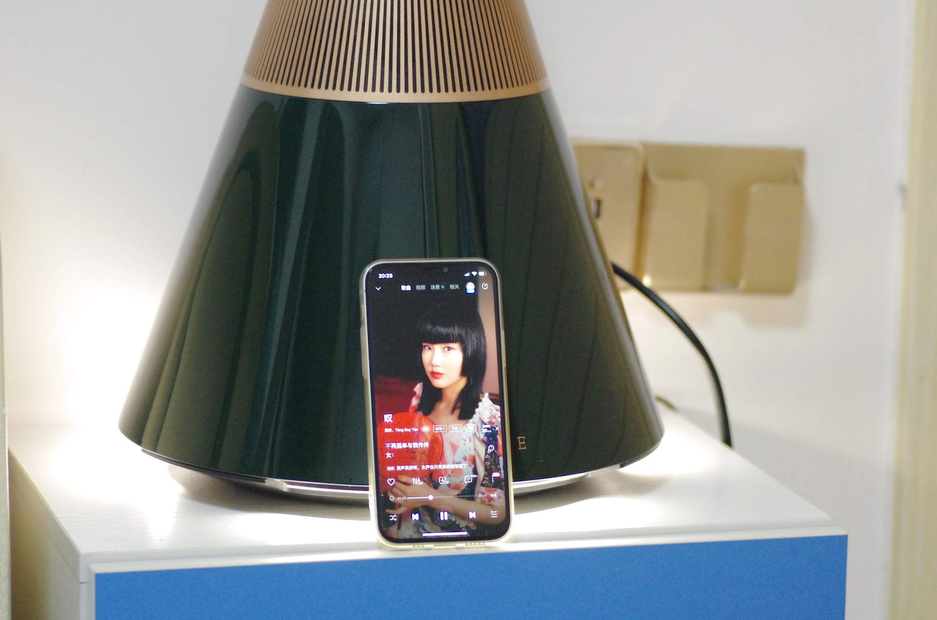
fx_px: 3766
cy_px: 329
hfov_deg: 14.2
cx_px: 489
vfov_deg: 9.4
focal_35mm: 145
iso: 3200
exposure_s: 1/100
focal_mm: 90
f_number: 2.8
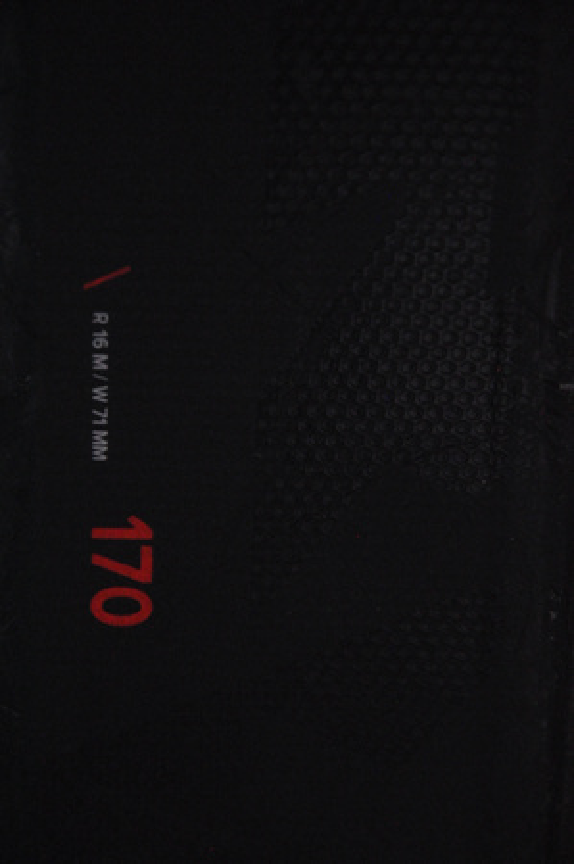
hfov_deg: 8.7
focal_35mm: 158
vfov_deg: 13.1
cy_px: 432
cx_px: 287
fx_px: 3775
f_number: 8
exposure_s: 1/125
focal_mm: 105
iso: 3200
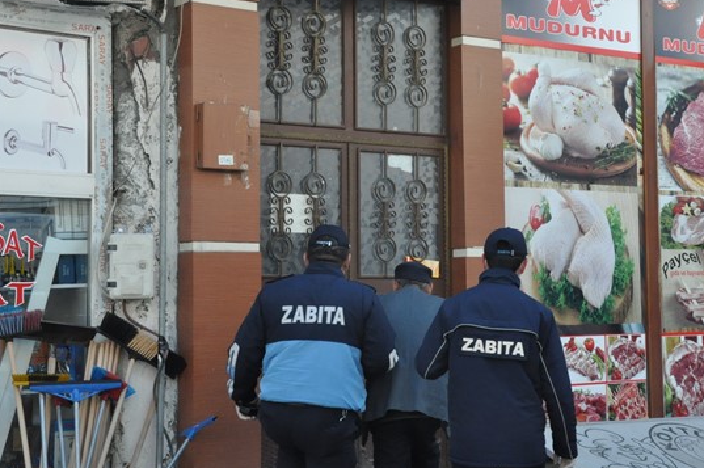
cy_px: 201
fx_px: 1243
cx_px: 421
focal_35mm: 64
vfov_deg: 21.3
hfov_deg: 31.5
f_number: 16
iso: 2000
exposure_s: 1/250
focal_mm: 35
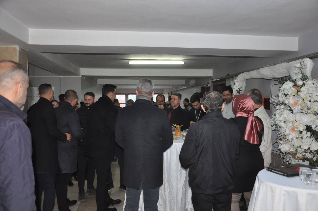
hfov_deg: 59.6
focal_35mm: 32
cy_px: 106
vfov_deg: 41.6
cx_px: 159
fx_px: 278
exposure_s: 1/60
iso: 800
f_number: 3.8
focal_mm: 21
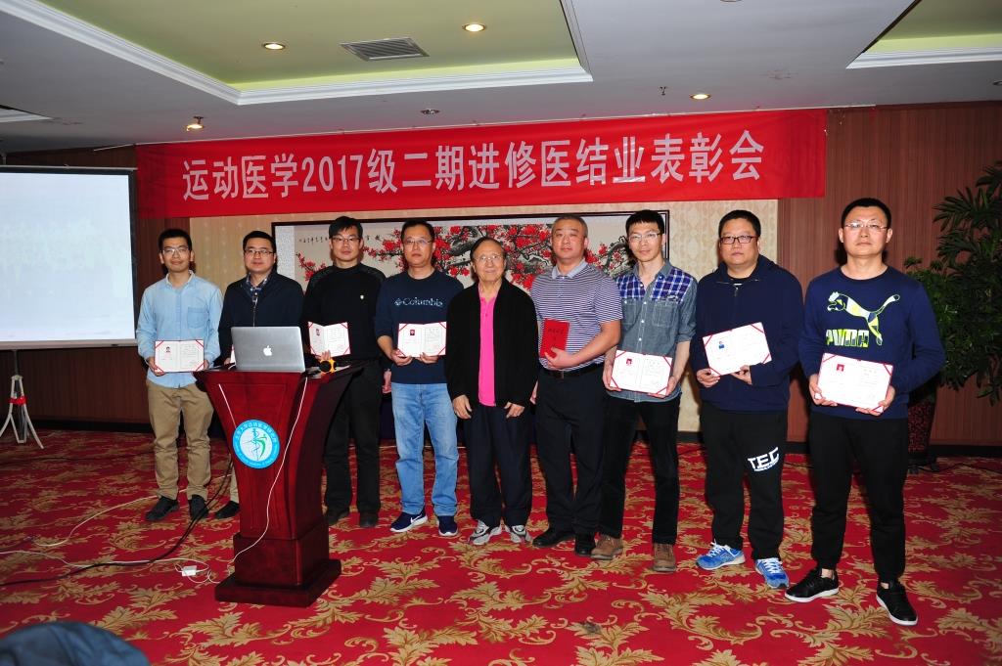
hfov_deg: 67.4
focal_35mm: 27
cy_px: 333
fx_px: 751
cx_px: 501
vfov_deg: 47.9
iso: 320
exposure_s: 1/125
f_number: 4
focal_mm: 27
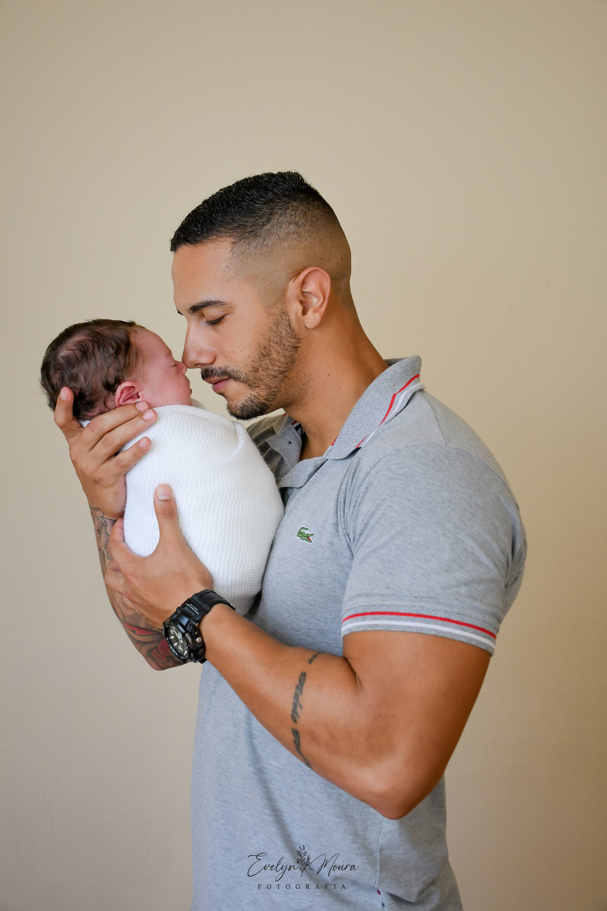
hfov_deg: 34.2
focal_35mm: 39
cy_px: 456
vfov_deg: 49.6
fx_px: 986
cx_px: 304
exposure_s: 1/200
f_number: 4
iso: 800
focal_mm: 26
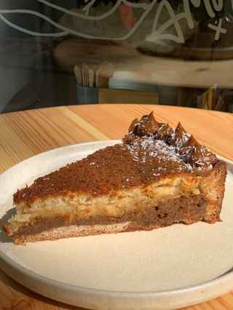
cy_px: 155
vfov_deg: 36.8
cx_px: 116
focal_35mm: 52
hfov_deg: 28.1
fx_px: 466
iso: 16
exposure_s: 1/1332
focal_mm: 6
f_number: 2.4
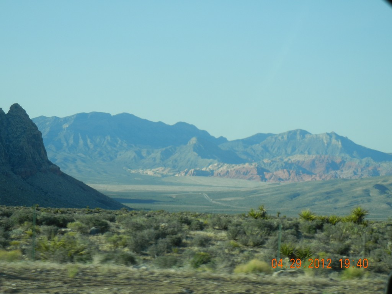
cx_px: 196
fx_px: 1314
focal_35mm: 116
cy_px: 147
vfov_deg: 12.8
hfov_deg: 17.0
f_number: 4.6
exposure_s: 1/580
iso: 160
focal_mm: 20.9
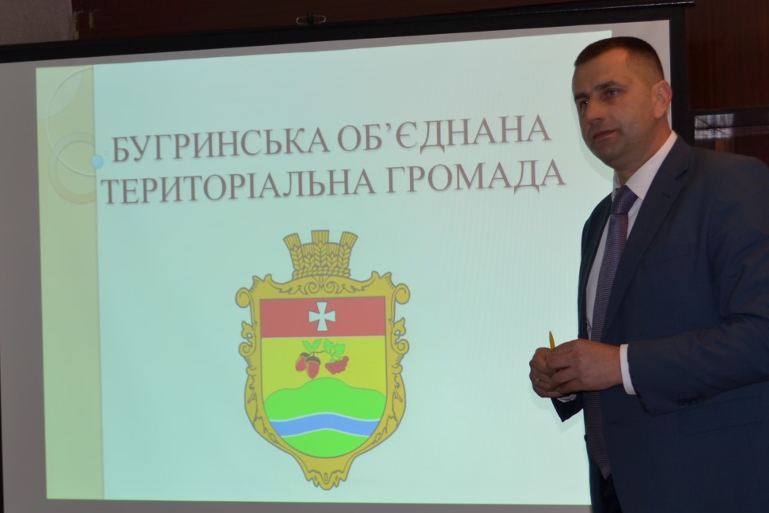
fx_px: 1282
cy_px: 267
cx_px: 422
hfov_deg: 33.4
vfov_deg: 22.6
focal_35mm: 60
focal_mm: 24
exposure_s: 1/30
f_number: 4
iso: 100
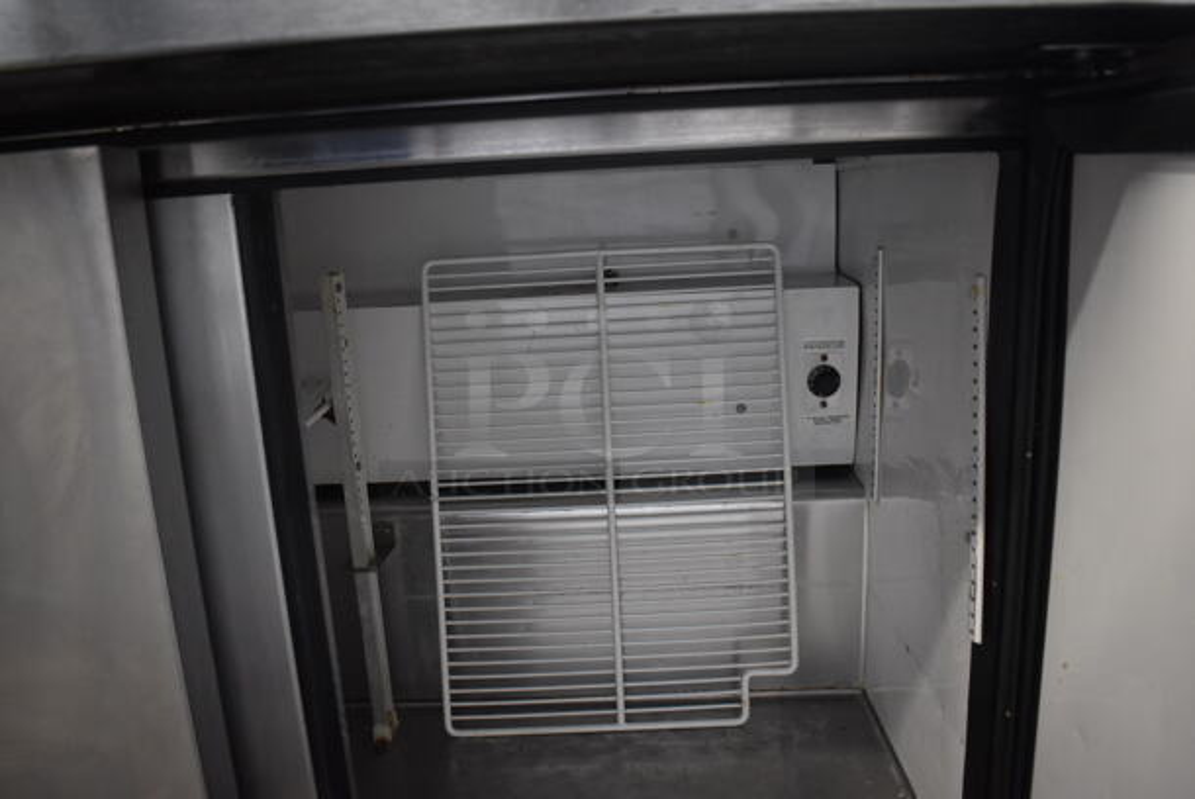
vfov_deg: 48.0
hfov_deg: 67.3
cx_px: 598
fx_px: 897
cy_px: 400
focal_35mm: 27
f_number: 3.5
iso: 2500
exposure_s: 1/125
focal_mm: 18
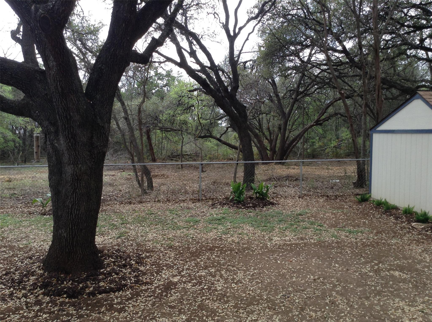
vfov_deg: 42.8
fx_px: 411
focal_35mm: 33
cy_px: 161
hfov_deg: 55.4
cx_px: 216
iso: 25
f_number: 2.4
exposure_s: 1/315
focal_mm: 3.3
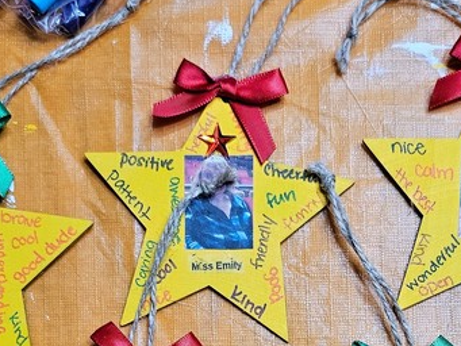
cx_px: 308
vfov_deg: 19.8
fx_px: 919
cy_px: 435
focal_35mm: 69
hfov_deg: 28.0
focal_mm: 6.3
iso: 250
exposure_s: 1/120
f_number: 1.7
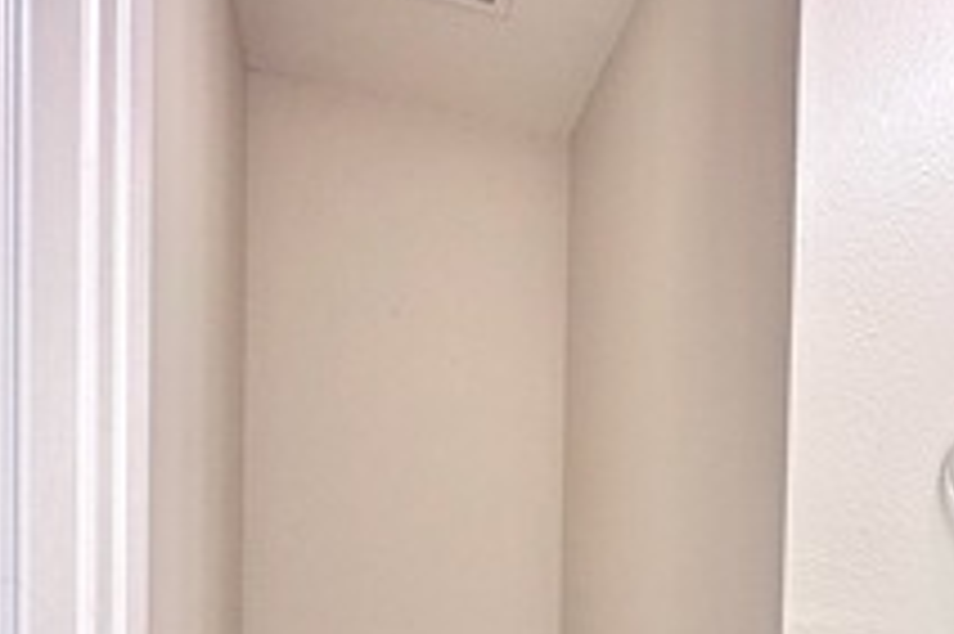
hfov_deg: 55.2
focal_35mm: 33
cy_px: 612
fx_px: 874
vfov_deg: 36.5
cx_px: 684
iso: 200
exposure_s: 1/120
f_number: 2.2
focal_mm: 2.22
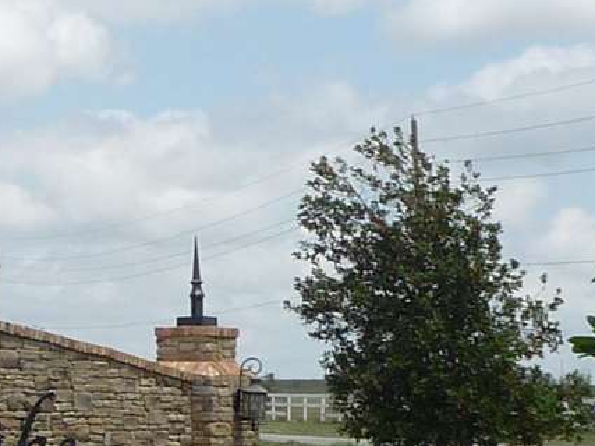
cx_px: -277
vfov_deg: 9.7
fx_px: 2629
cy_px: 375
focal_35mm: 153
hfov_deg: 12.3
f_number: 8
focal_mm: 5.3
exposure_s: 1/250
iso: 100
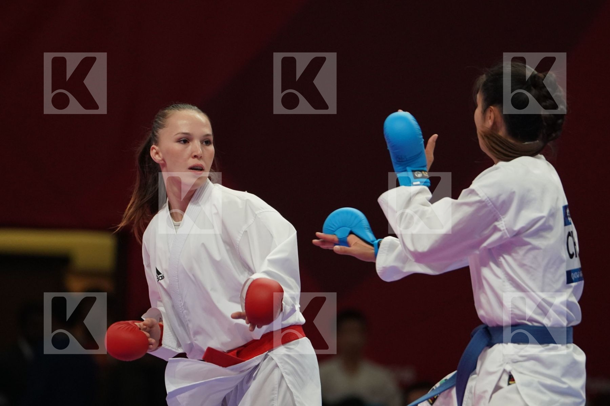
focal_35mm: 420
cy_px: 203
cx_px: 305
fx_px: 7116
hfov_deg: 4.9
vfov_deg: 3.3
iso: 2500
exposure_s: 1/1000
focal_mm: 280
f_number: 4
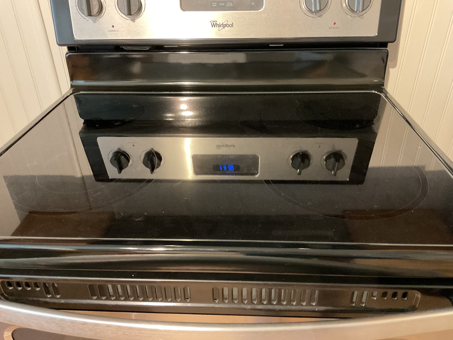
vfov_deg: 48.2
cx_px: 226
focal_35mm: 29
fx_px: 380
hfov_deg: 61.7
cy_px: 170
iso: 500
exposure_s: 1/30
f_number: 1.8
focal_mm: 3
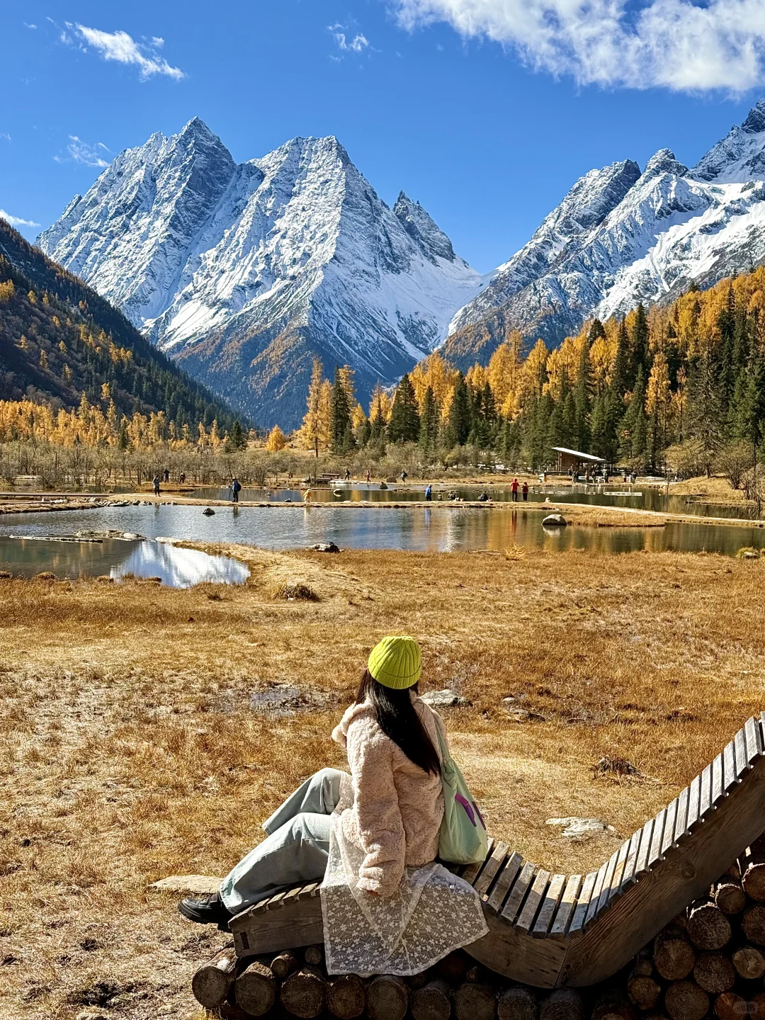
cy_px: 510
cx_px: 382
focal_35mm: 48
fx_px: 1414
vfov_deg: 39.7
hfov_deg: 30.3
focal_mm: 6.76
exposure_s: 1/3704
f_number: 1.78
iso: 64
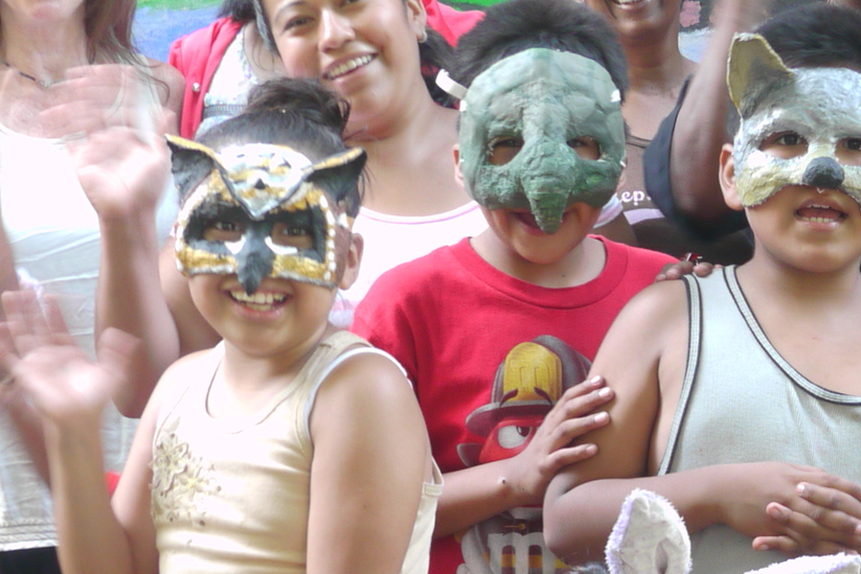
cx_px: 847
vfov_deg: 9.8
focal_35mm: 139
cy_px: 558
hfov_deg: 14.5
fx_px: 3325
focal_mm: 22
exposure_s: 1/15
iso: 400
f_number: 4.5
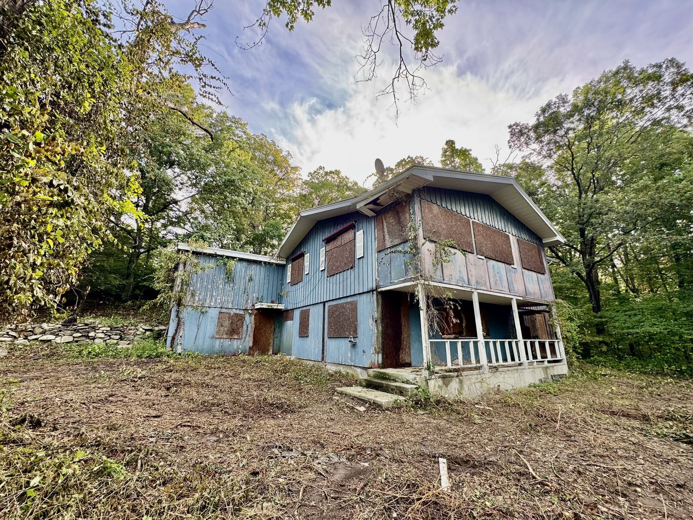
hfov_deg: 102.1
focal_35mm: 14
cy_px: 260
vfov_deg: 85.7
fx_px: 280
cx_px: 346
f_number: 2.2
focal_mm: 2.22
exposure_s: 1/155
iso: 40
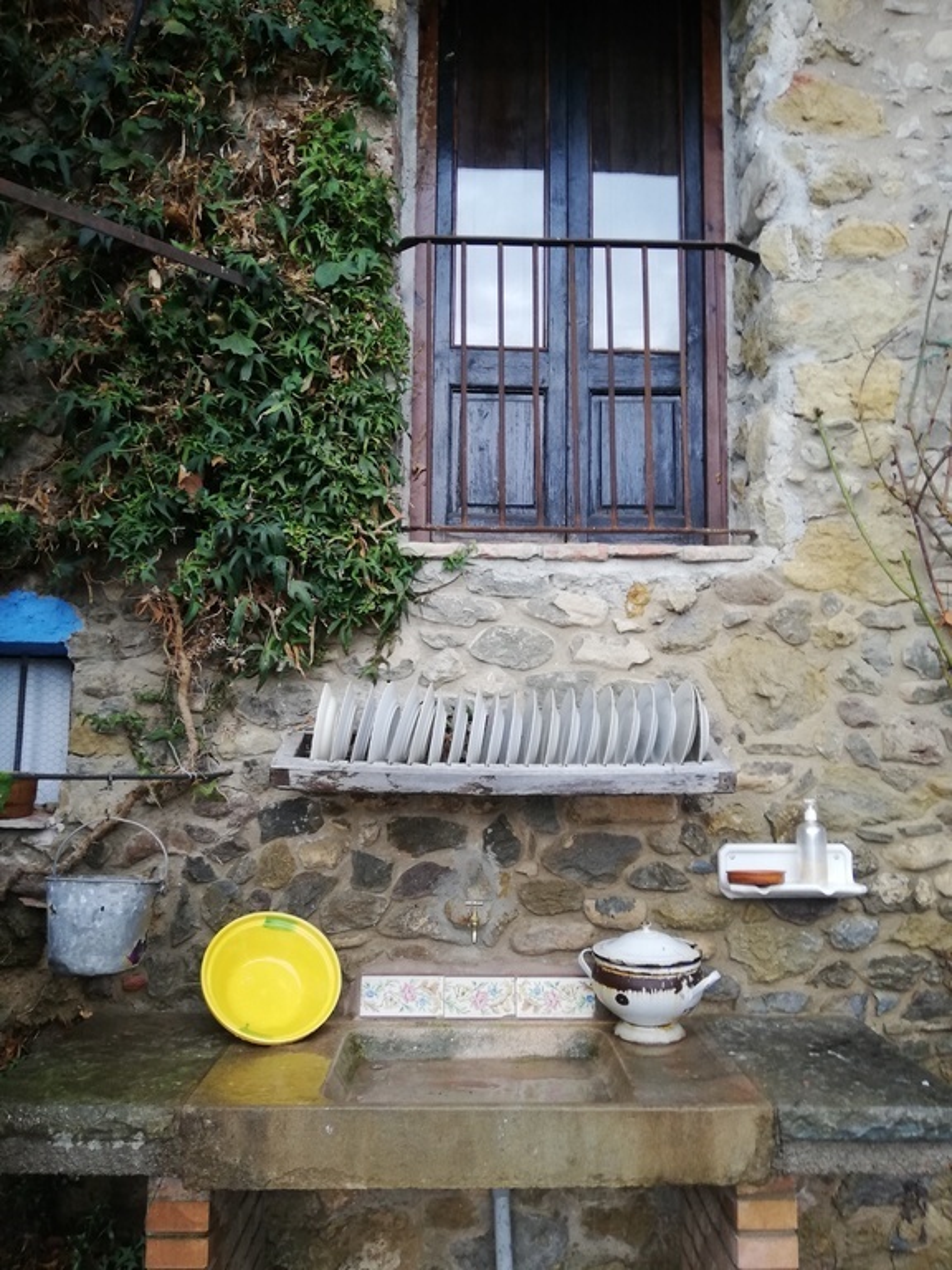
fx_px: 953
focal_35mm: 26
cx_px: 476
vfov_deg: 67.3
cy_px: 635
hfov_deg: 53.1
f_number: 2.2
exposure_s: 1/50
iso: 160
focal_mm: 3.81
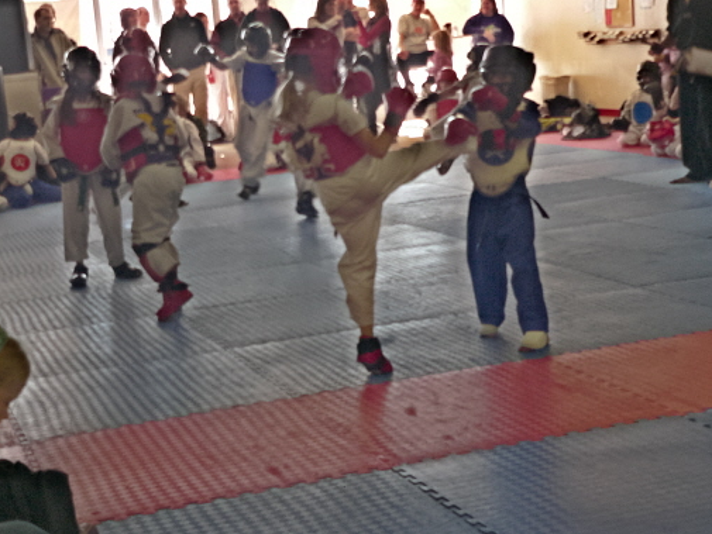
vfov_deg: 20.7
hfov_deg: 27.4
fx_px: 1461
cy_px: 272
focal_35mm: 71
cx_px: 313
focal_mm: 9.4
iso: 150
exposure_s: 1/60
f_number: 2.8
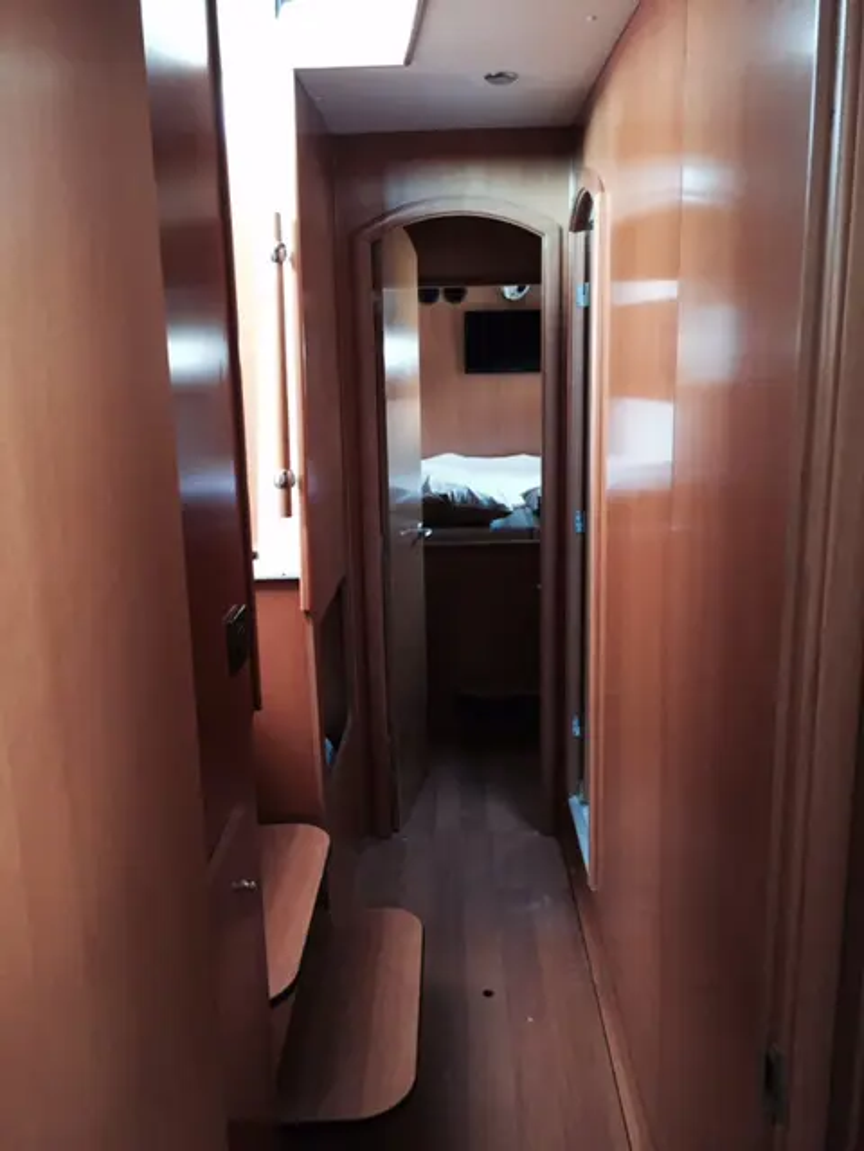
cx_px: 432
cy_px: 576
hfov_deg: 48.2
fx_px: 965
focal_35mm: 29
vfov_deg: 61.7
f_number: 2.2
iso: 320
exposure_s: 1/15
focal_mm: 4.15
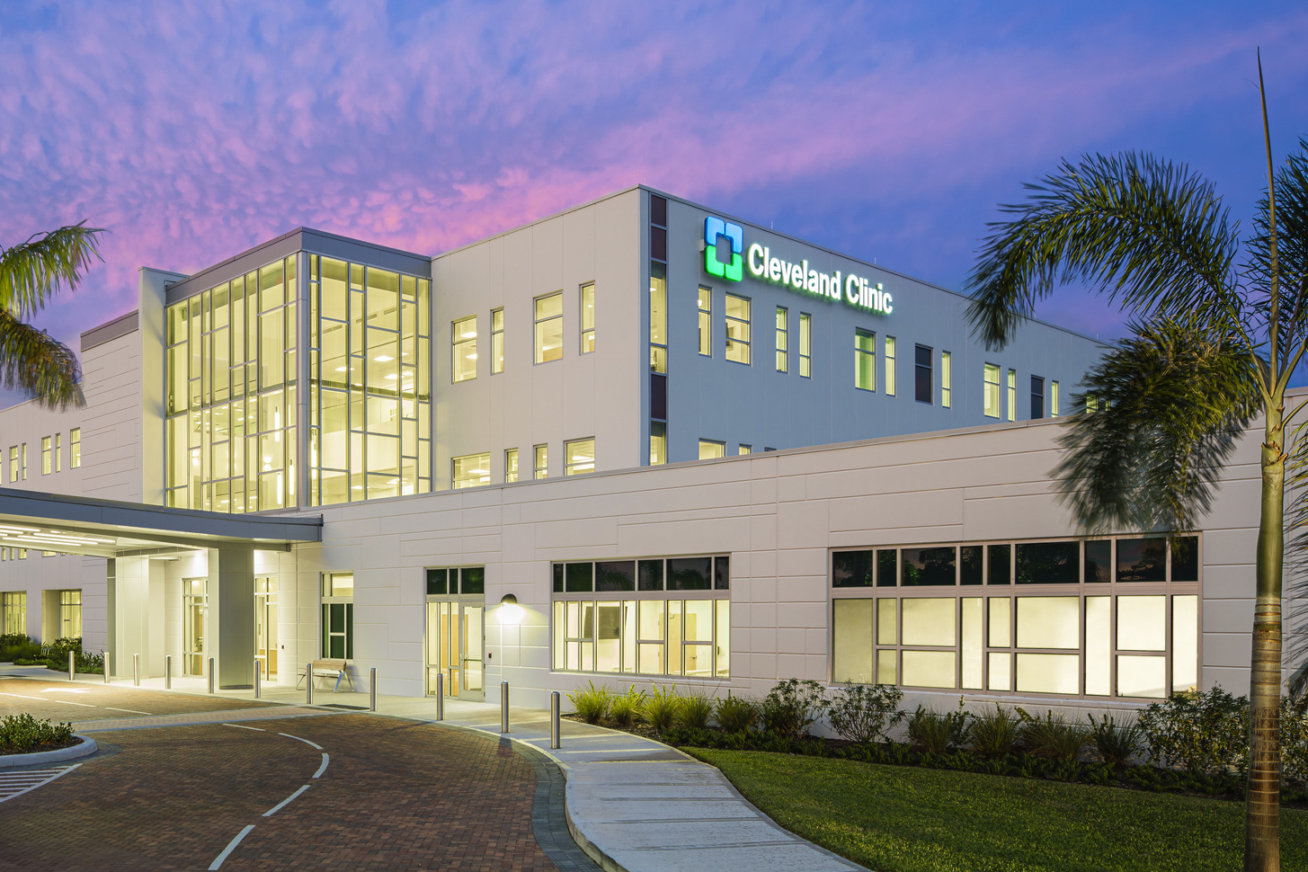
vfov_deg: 40.0
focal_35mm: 33
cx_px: 444
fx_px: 1199
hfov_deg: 56.1
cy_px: 413
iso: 100
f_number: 13
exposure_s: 5
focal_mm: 24
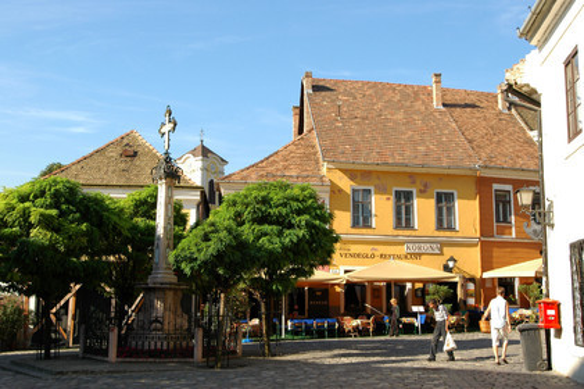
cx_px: 292
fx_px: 681
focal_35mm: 42
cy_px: 194
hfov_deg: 46.4
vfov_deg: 31.8
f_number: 7.1
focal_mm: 28
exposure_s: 1/200
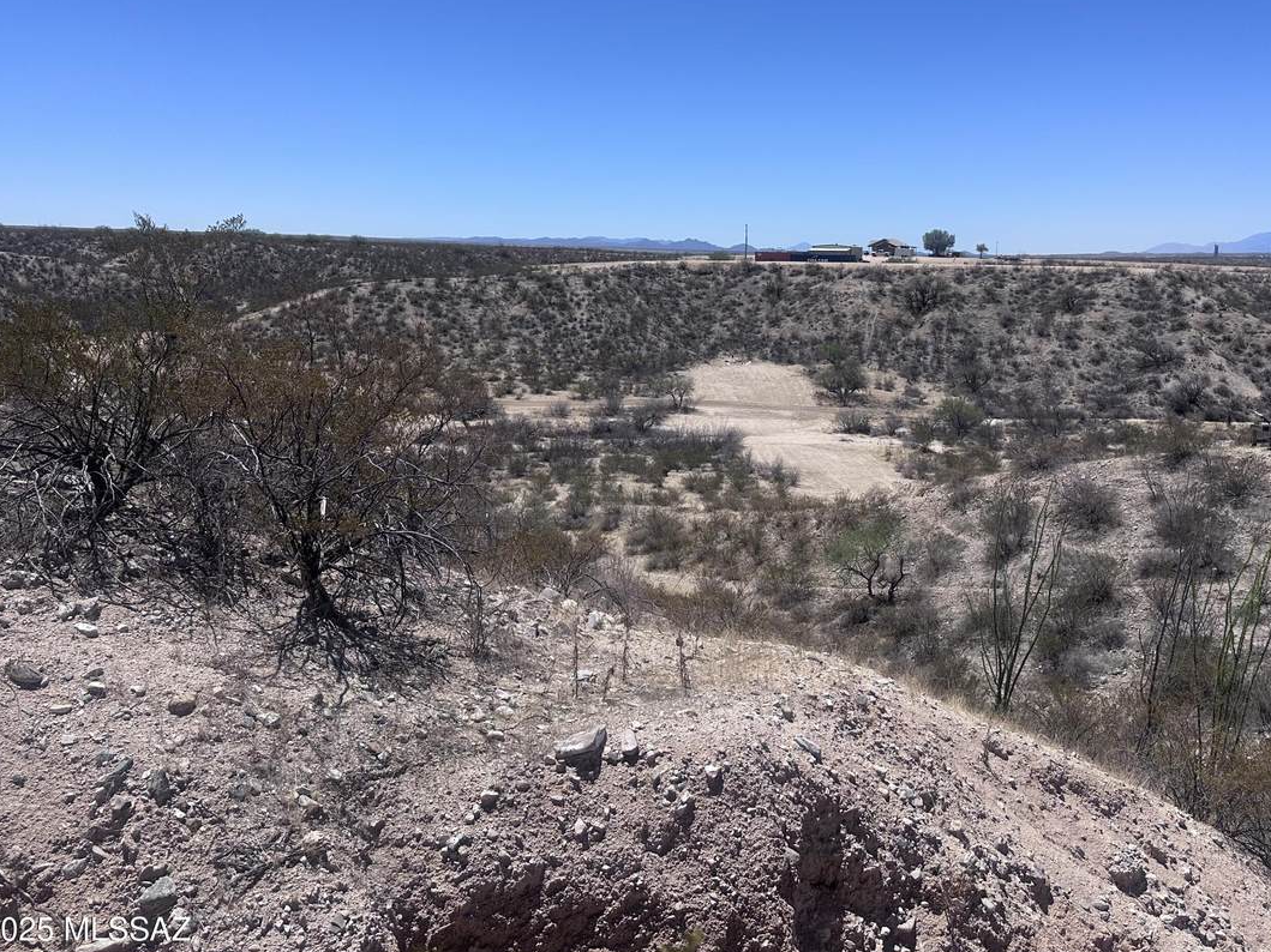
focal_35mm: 29
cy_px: 406
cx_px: 724
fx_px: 1065
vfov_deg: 48.1
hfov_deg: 61.4
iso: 80
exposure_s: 1/7042
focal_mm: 6.86
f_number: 1.78
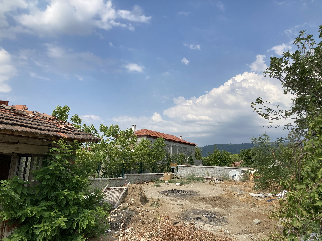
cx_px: 161
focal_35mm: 28
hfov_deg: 63.4
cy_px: 120
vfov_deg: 49.7
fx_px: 260
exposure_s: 1/2525
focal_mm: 3.99
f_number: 1.8
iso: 25
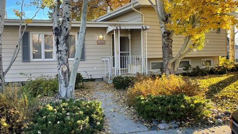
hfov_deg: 64.3
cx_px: 118
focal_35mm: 30
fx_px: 189
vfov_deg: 38.8
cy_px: 57
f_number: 1.6
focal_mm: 5.1
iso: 32
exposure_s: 1/286
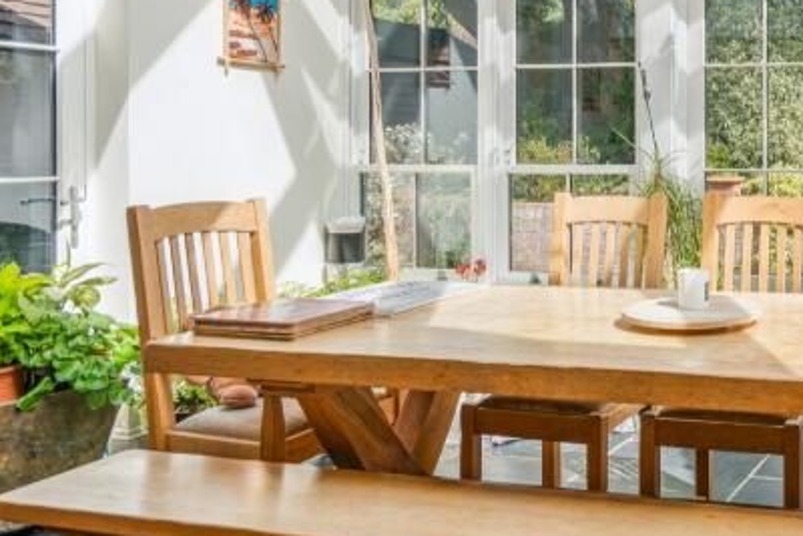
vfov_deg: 32.2
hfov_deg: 41.4
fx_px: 915
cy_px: 149
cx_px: 799
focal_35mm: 41
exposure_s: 1/320
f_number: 5
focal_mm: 16
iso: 640
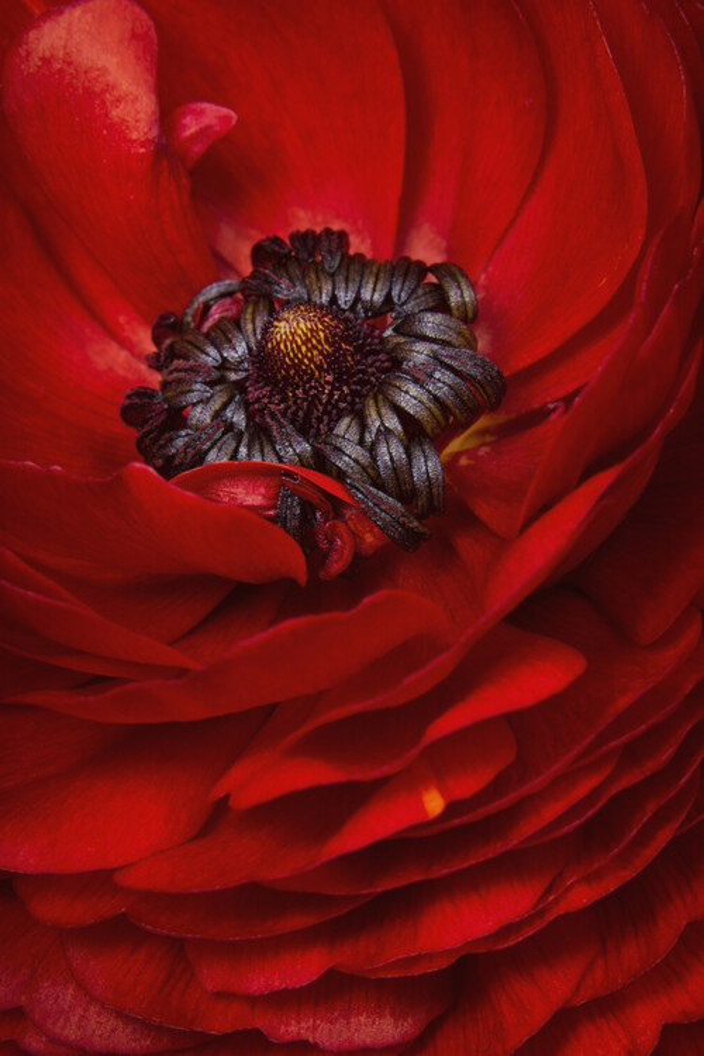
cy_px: 528
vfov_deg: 22.6
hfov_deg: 15.2
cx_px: 352
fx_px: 2640
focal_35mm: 90
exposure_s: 1/200
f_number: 18
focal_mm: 90
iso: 160
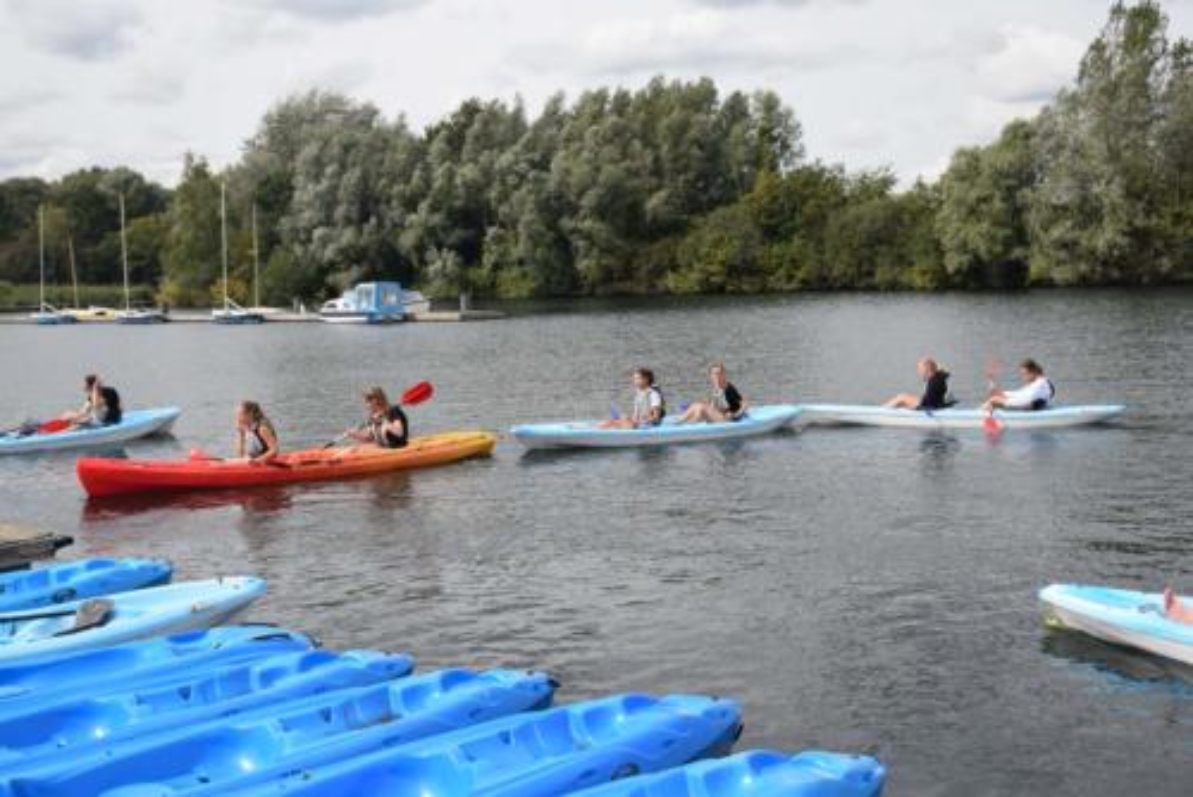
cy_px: 398
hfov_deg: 47.9
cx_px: 596
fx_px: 1343
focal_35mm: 40
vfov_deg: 33.1
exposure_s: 1/1600
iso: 400
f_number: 6.3
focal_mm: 27
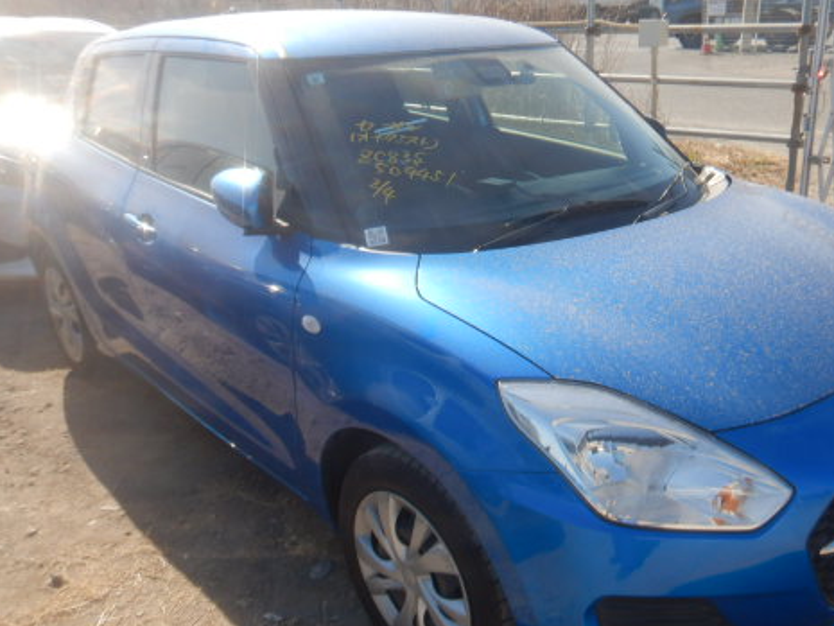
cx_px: 517
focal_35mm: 33
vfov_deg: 42.9
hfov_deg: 54.8
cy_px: 343
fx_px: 795
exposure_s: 1/320
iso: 125
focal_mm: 4.3
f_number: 2.8
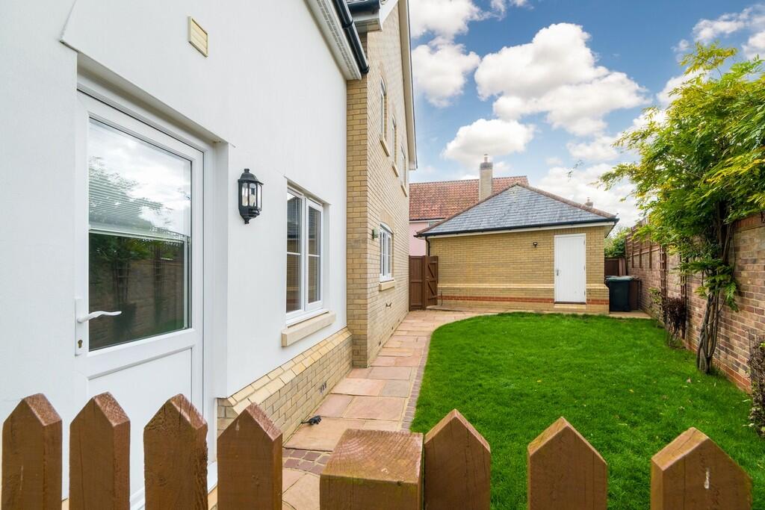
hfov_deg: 100.4
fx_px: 319
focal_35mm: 15
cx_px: 382
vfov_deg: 77.3
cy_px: 255
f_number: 9
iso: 160
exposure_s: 1/80
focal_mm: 10.1
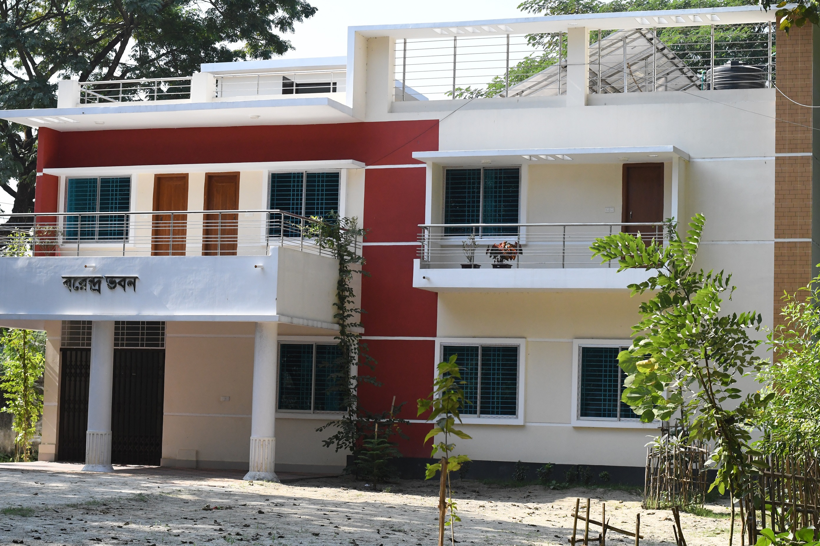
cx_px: 410
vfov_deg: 18.2
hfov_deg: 27.0
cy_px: 273
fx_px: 1708
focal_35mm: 75
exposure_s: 1/2000
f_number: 6.7
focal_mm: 50
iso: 1600
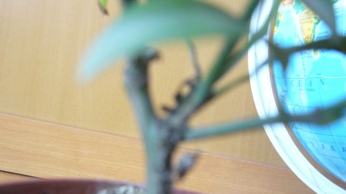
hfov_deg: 48.4
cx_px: 170
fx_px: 385
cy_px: 115
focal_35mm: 42
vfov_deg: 28.3
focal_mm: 5.8
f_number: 2.8
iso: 200
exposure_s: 1/8
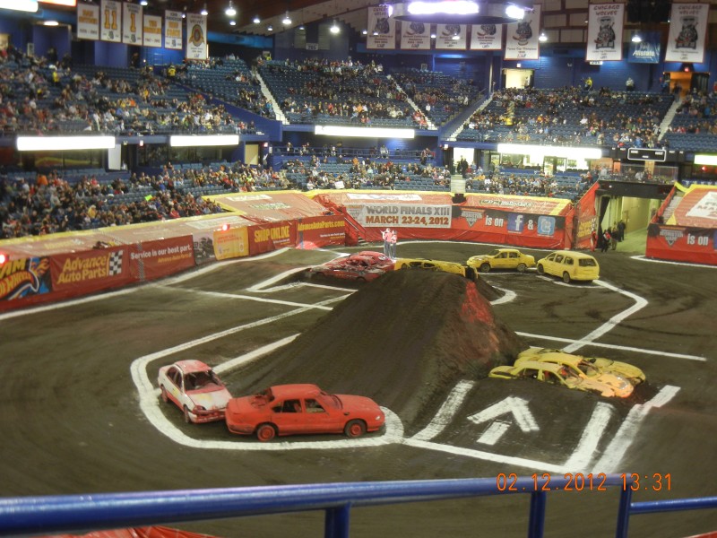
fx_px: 1077
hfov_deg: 36.8
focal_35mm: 52
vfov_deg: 28.0
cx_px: 358
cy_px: 269
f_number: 3.9
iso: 200
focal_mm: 9.3
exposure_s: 1/2
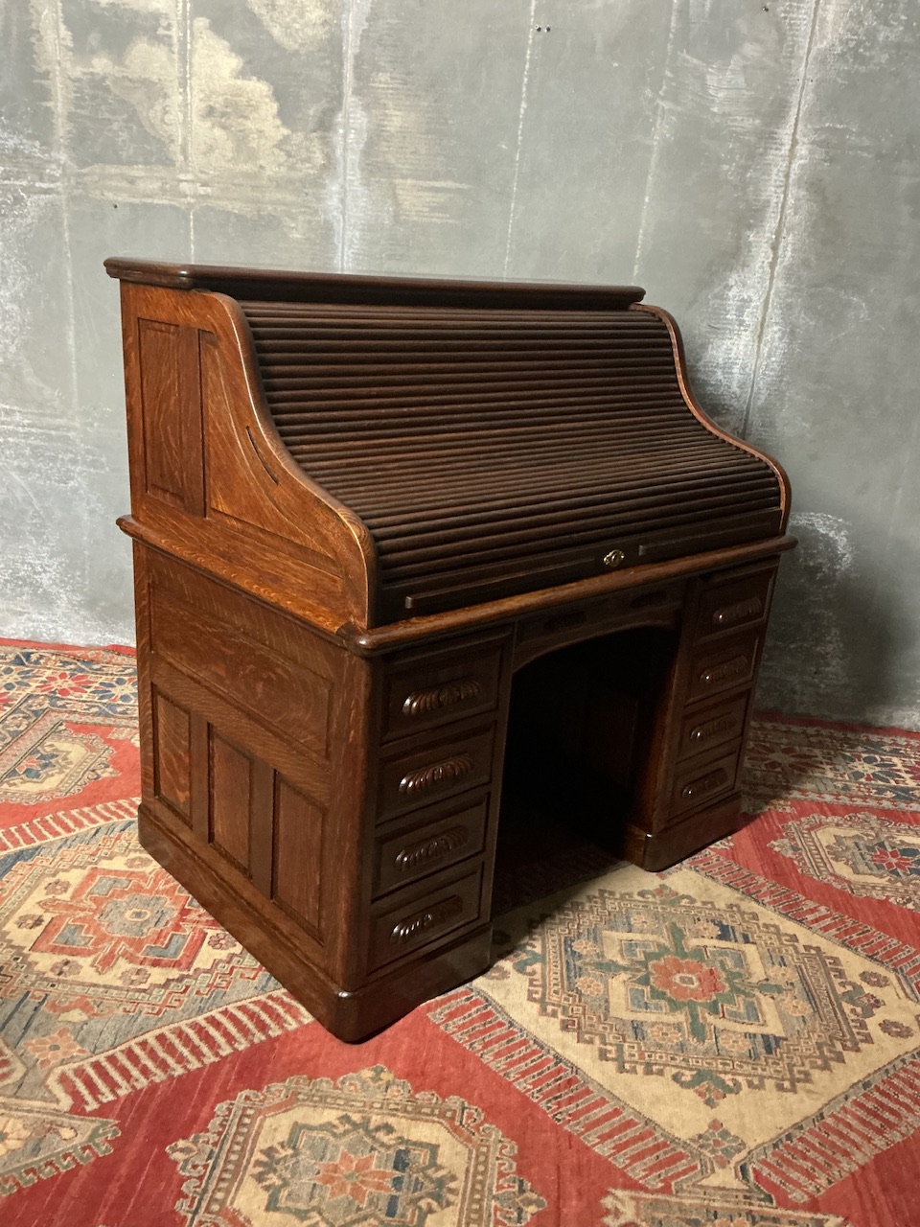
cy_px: 614
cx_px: 460
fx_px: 1028
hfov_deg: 48.2
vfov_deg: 61.7
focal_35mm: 29
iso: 400
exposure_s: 1/25
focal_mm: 3
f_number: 1.8
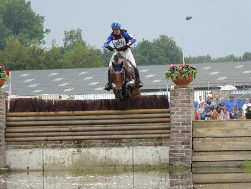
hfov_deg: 7.7
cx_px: 126
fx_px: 1864
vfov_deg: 5.8
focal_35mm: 257
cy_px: 94
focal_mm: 41.4
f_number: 5.6
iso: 100
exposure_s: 1/160
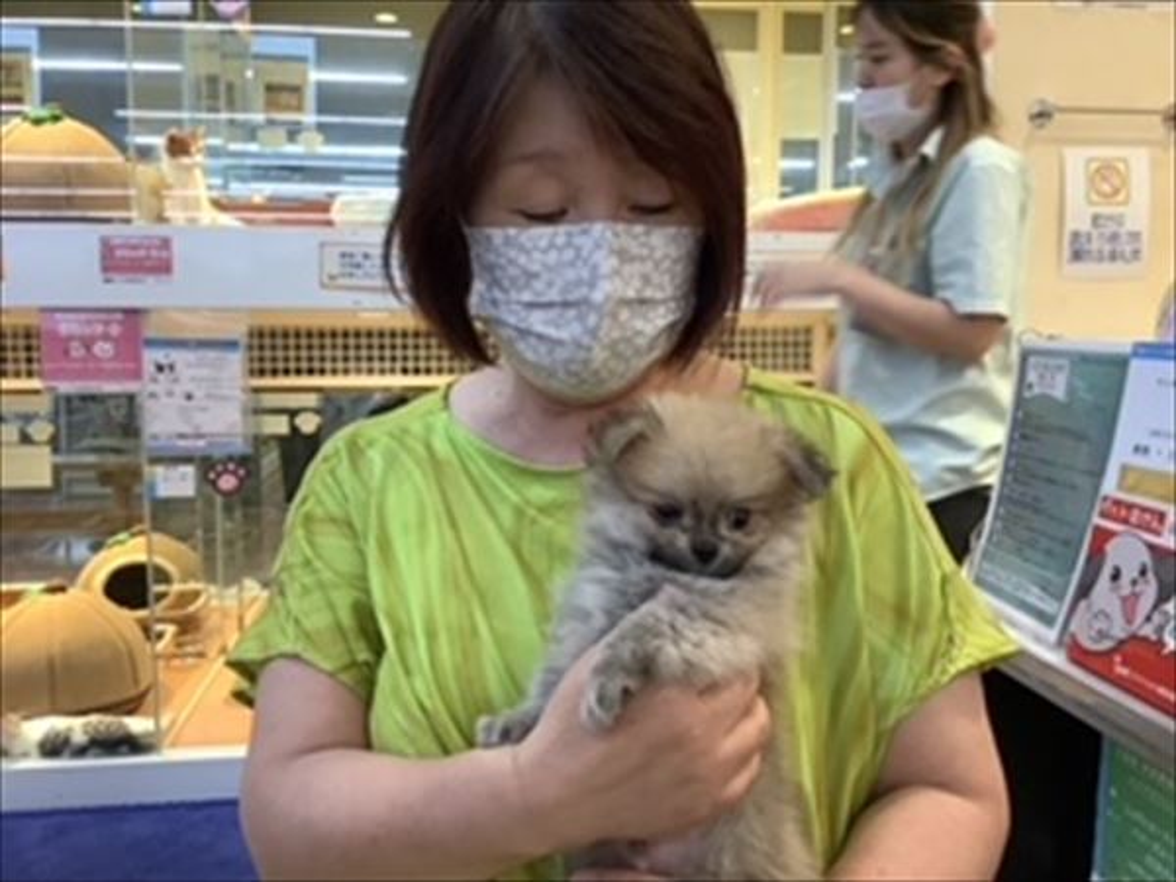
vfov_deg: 45.4
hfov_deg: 58.4
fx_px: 1053
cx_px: 588
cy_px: 441
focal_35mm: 31
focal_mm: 3.3
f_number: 2.4
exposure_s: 1/60
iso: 100
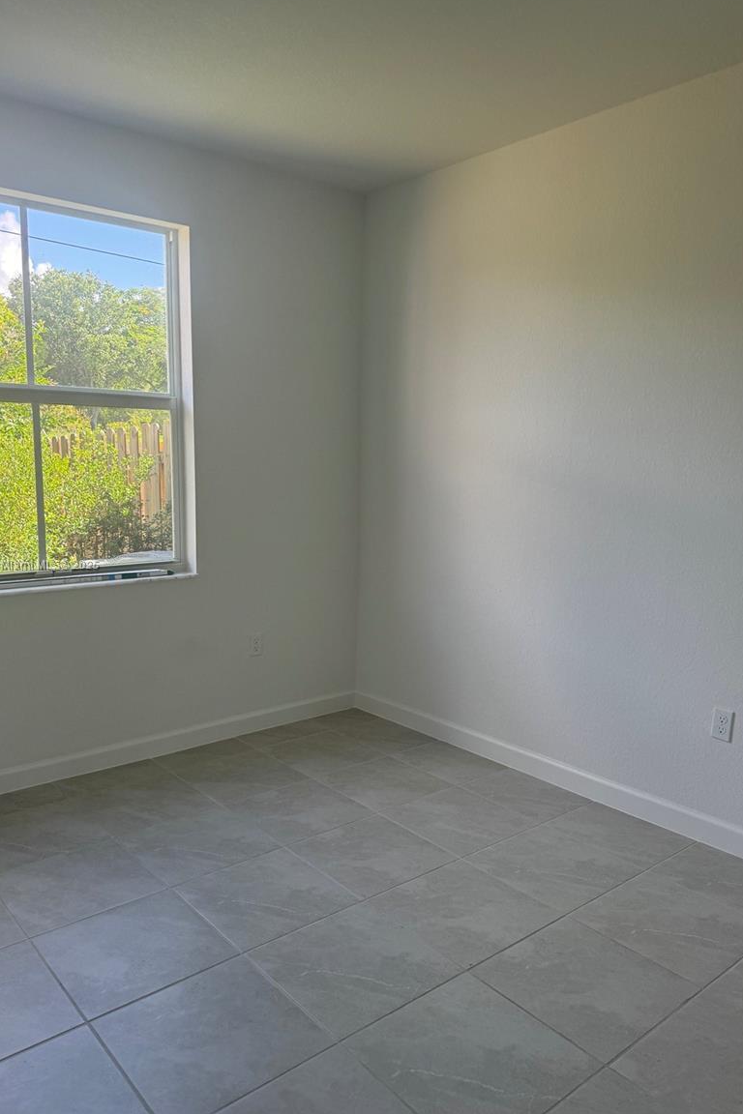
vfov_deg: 69.4
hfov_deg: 49.5
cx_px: 357
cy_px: 566
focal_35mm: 26
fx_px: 805
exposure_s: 1/167
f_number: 1.78
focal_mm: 6.76
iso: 100
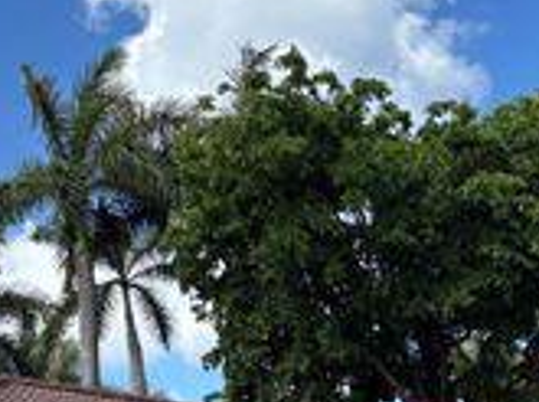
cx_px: 333
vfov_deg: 18.3
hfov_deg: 24.7
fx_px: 1227
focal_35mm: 79
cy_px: 361
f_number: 1.6
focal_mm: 5.96
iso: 50
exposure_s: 1/1845
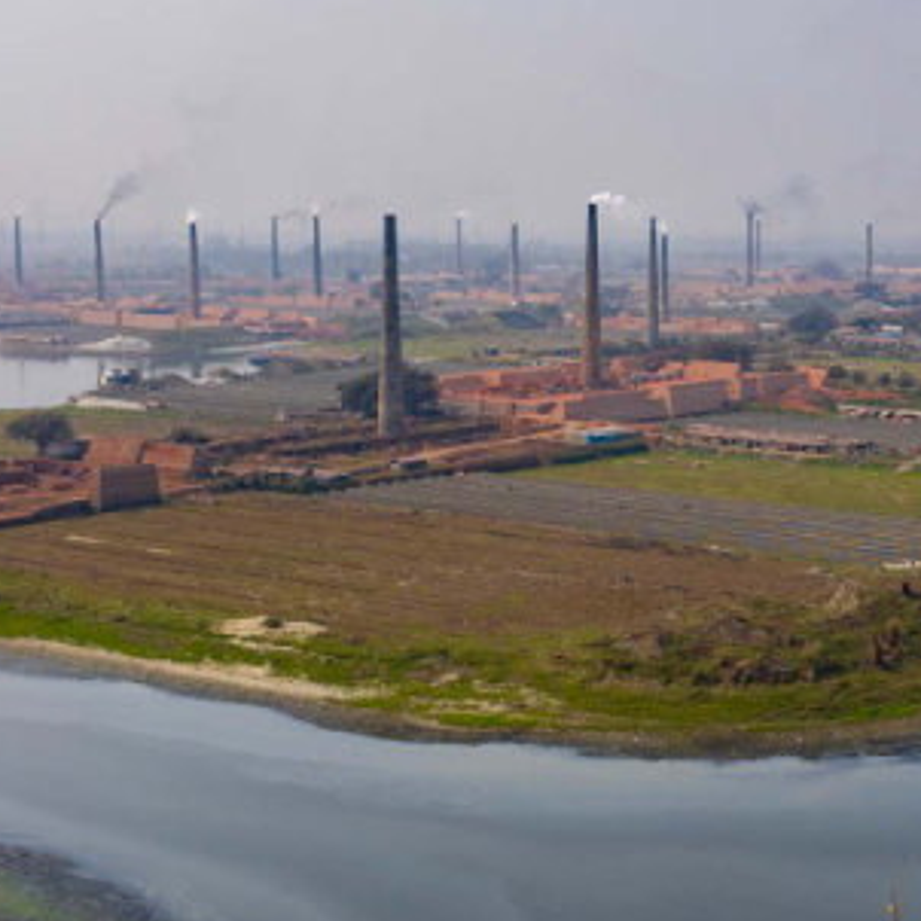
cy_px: 496
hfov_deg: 27.3
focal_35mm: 63
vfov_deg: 27.3
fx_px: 1896
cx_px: 537
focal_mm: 10.3
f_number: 5.6
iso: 100
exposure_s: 1/640
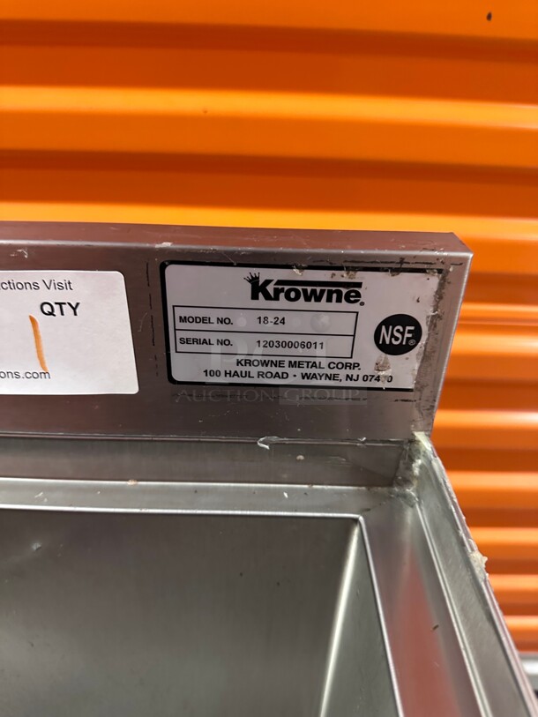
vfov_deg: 71.6
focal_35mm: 24
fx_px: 497
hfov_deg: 56.8
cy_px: 358
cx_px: 269
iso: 800
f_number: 1.78
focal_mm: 6.86
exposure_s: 1/60
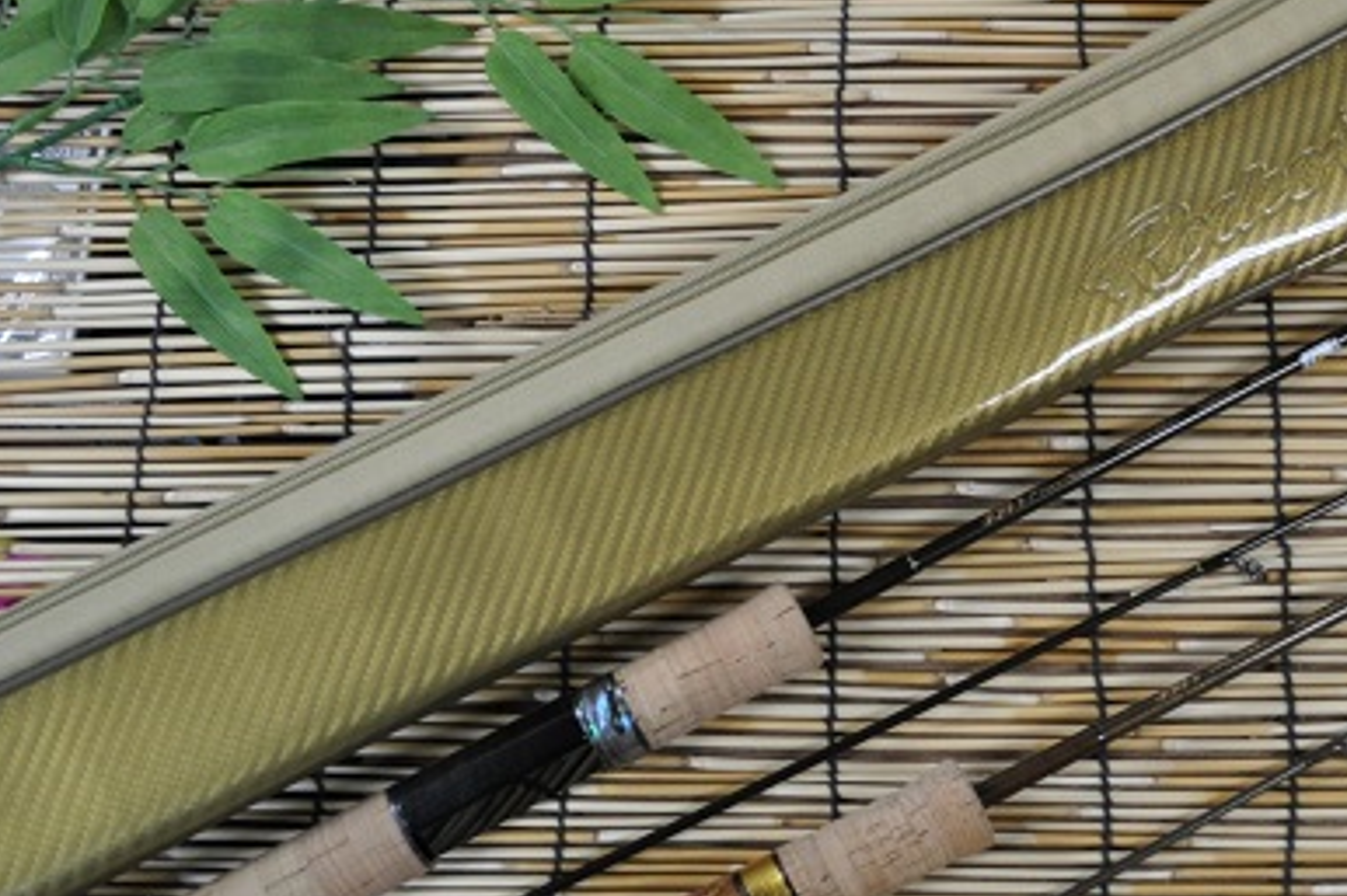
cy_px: 617
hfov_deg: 39.0
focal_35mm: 50
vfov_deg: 26.8
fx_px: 1870
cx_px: 932
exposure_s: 1/60
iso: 800
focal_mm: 20
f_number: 4.5
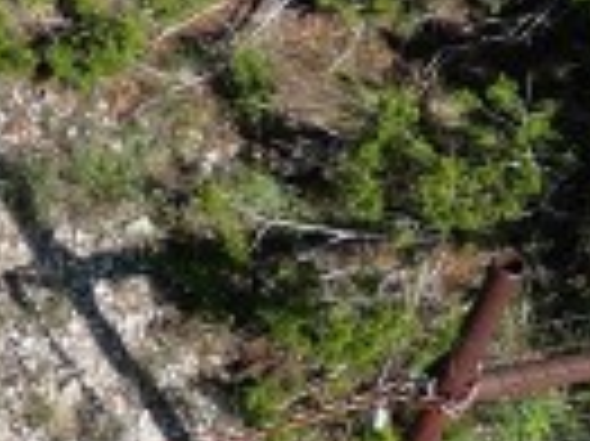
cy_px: -310
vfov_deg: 7.7
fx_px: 3201
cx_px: -775
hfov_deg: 9.5
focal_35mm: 188
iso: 120
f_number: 1.7
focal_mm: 6.72
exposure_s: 1/2500
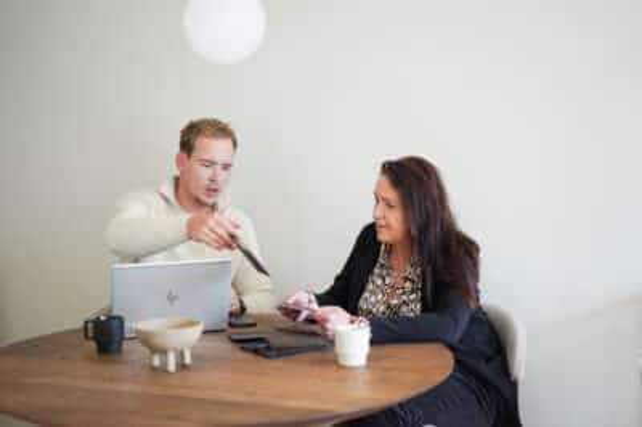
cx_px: 321
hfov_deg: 39.6
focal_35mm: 50
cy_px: 214
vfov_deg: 26.9
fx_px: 891
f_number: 1.8
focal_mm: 50
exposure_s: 1/1600
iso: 640
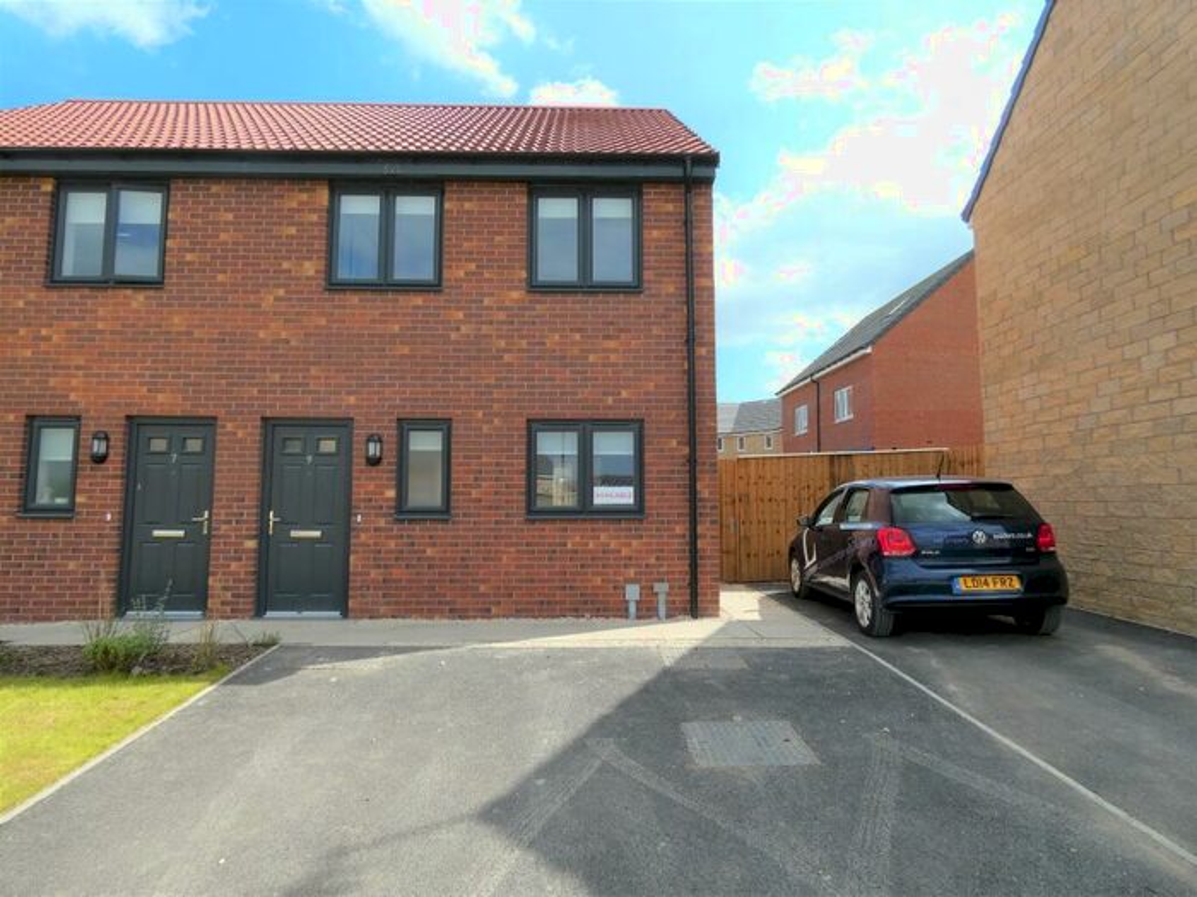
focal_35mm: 20
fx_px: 692
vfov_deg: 66.0
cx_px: 598
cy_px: 448
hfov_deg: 81.7
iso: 80
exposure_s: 1/1000
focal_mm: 3.6
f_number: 3.2
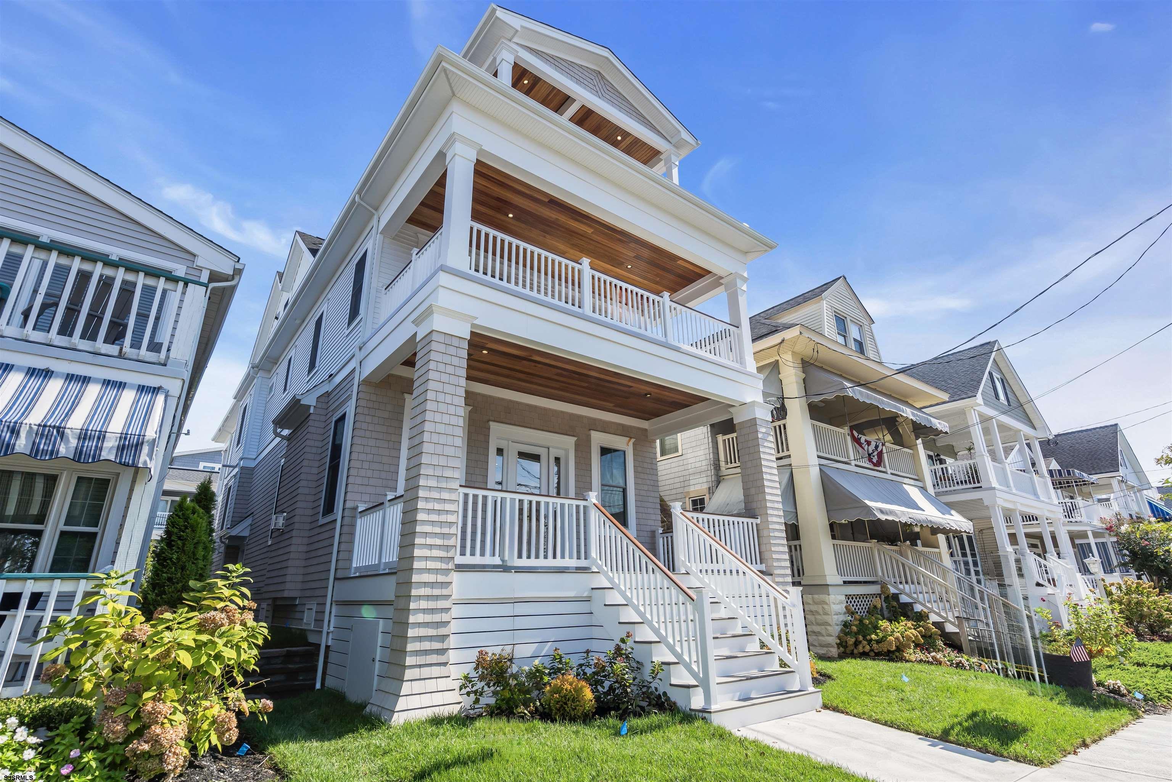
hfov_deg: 93.3
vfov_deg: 70.4
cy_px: 391
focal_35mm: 17
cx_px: 586
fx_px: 553
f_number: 8
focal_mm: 17
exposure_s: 1/500
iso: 200
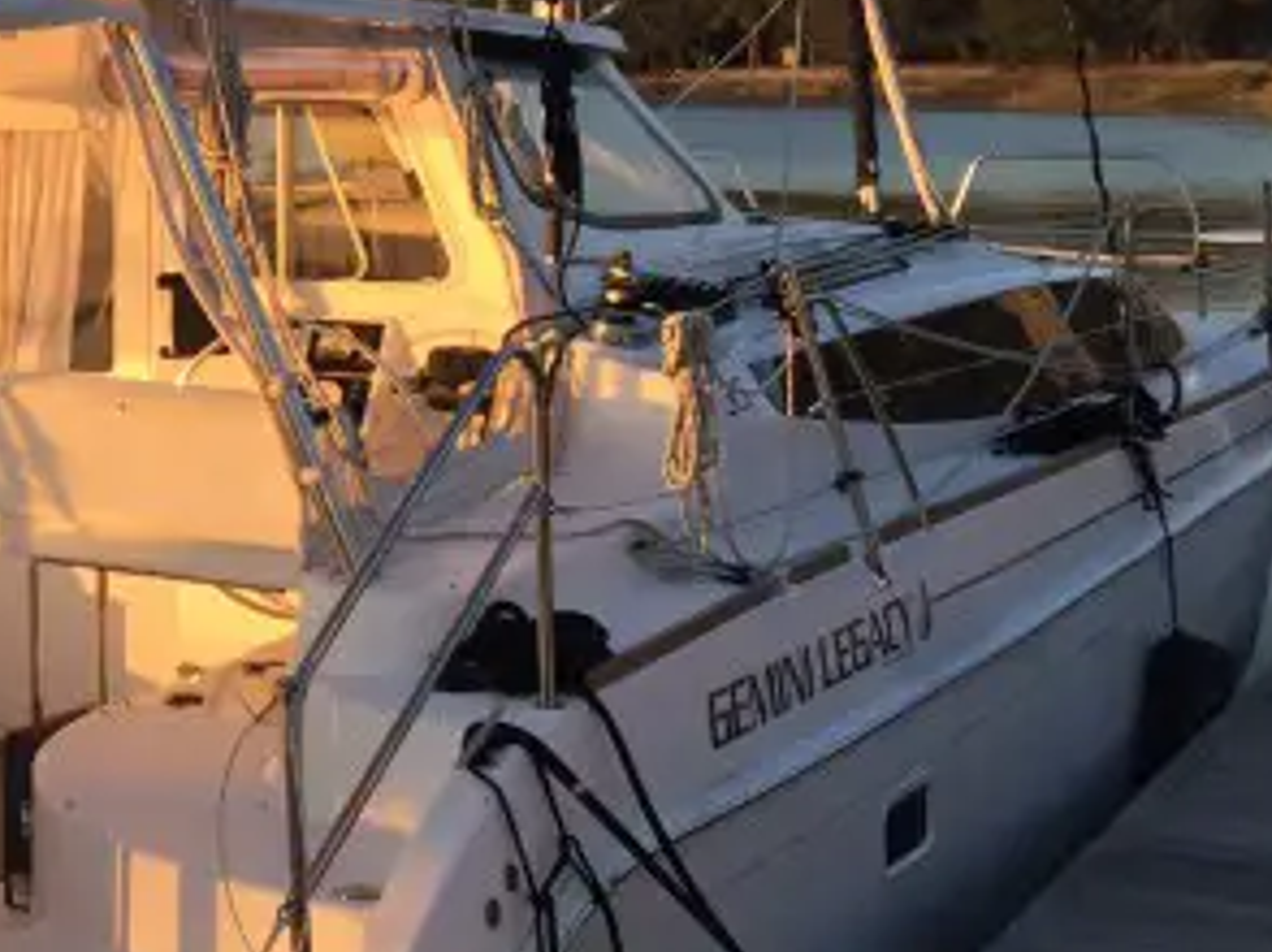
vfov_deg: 18.5
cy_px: 190
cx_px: -312
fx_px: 2901
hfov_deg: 22.5
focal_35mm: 79
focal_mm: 4.15
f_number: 2.2
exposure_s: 1/618
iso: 32
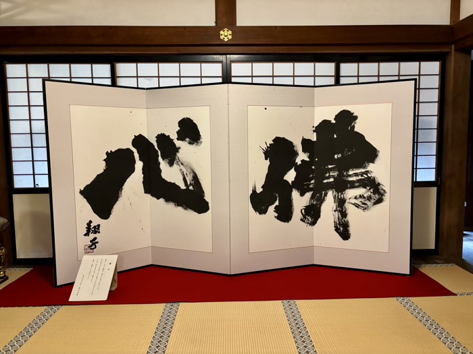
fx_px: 355
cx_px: 236
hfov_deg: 67.3
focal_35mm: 26
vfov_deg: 53.1
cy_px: 177
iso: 500
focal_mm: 5.96
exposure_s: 1/50
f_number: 1.6
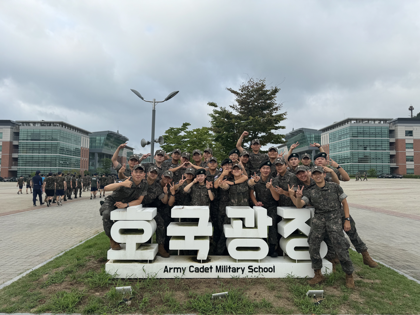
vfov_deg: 56.8
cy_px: 158
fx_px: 291
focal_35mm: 24
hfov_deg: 71.6
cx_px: 210
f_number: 1.78
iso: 80
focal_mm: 6.76
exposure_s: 1/1560
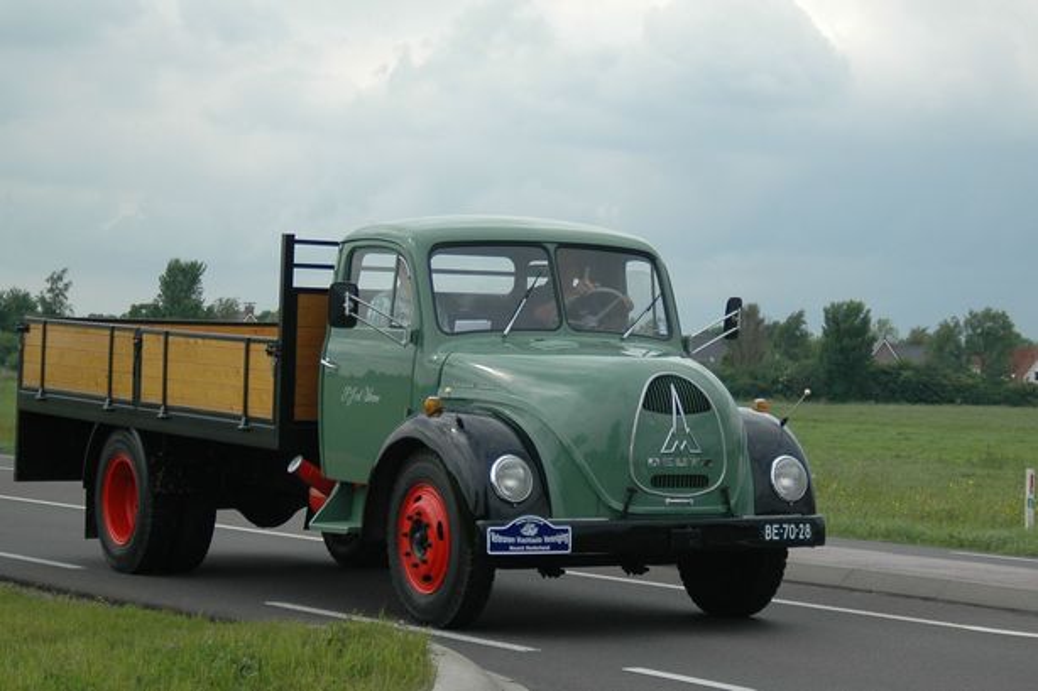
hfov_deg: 26.0
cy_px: 346
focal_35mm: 78
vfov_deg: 17.5
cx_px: 519
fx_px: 2248
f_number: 4.5
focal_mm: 52
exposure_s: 1/1600
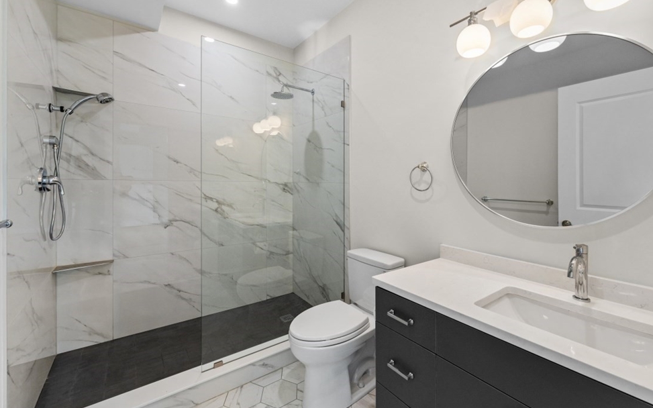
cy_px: 190
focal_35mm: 15
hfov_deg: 101.4
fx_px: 267
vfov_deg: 74.7
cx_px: 340
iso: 400
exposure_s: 1/200
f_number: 5.6
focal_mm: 14
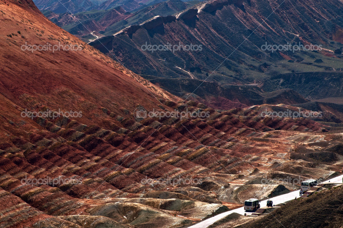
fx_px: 3426
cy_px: 114
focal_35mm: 360
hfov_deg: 5.7
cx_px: 172
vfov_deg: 3.8
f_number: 29
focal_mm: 240
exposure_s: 1/160
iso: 160
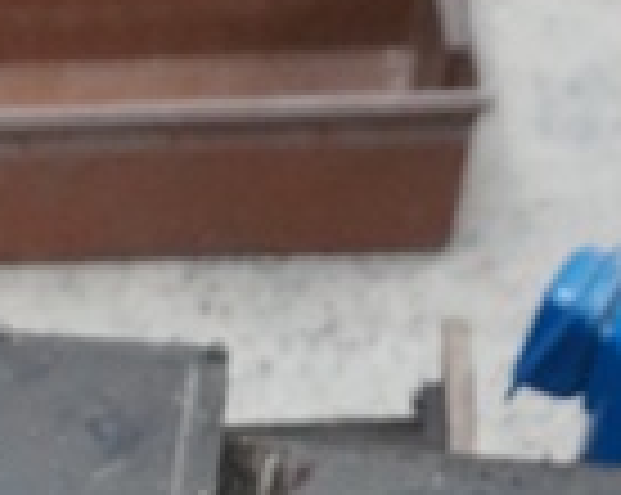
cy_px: 940
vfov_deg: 11.8
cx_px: -56
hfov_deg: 15.9
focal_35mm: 118
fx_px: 2166
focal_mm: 16
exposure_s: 1/160
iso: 2000
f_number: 3.5
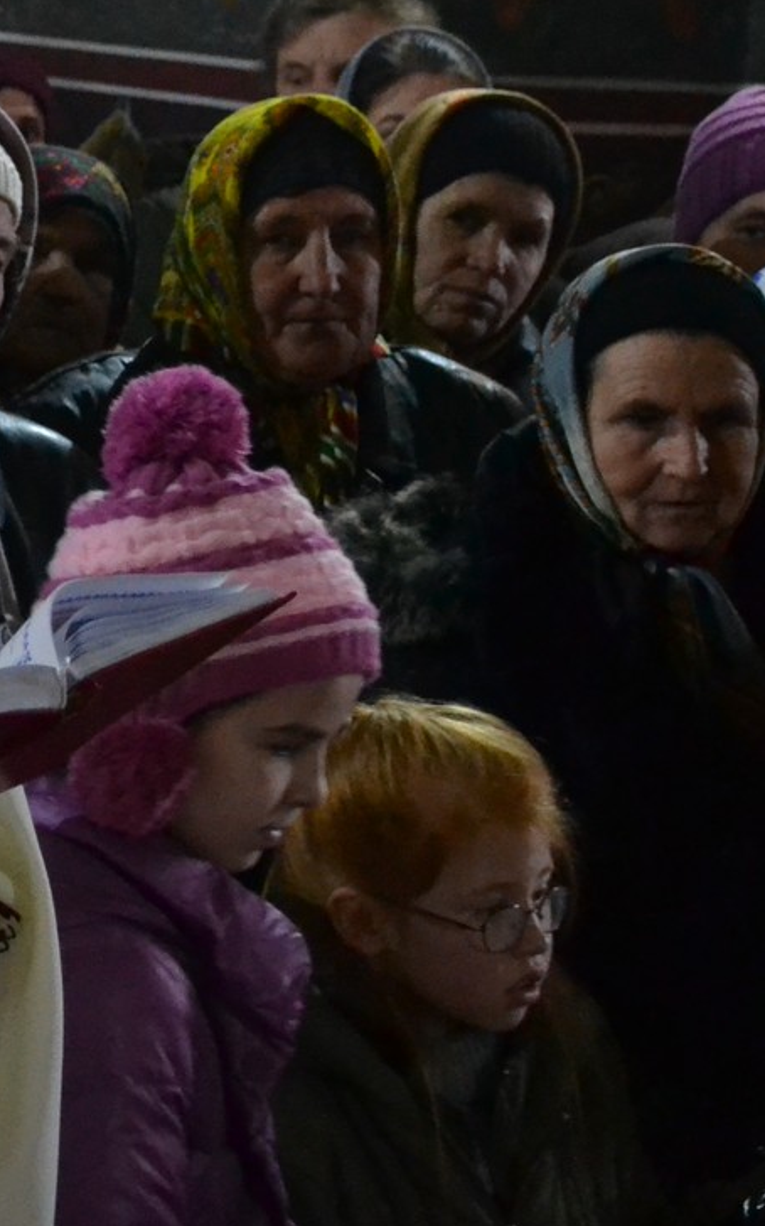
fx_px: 5107
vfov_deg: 13.7
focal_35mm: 153
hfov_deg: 8.4
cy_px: 423
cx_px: -399
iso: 3200
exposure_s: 1/60
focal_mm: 38
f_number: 4.2
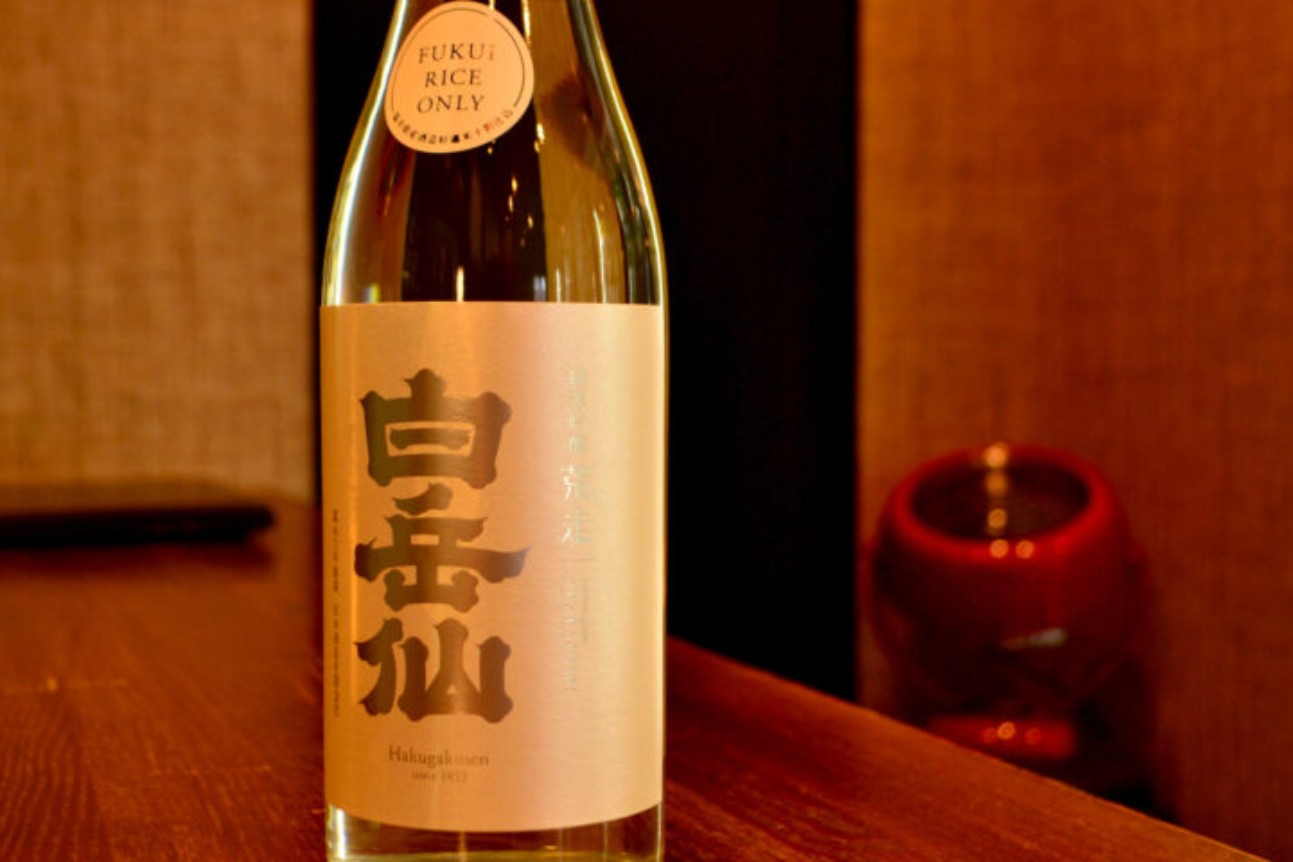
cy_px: 445
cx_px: 576
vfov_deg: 28.1
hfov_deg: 41.1
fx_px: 1724
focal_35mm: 48
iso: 320
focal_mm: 24
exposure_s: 1/30
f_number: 4
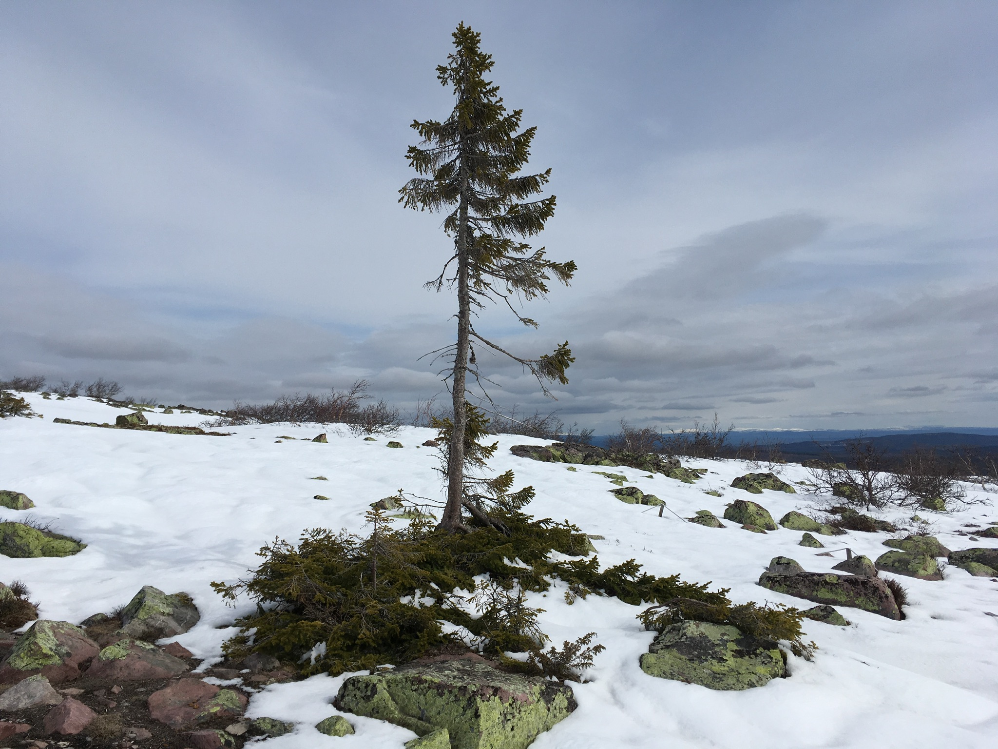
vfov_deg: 48.2
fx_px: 836
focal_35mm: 29
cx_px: 499
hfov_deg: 61.7
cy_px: 374
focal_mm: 4.15
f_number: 2.2
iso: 25
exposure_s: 1/4274
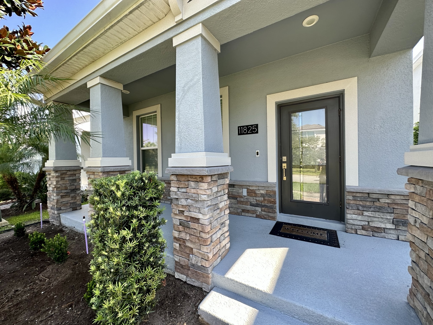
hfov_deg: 102.1
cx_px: 216
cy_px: 162
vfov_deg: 85.7
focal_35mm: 14
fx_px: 175
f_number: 2.2
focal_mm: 2.22
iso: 40
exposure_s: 1/258
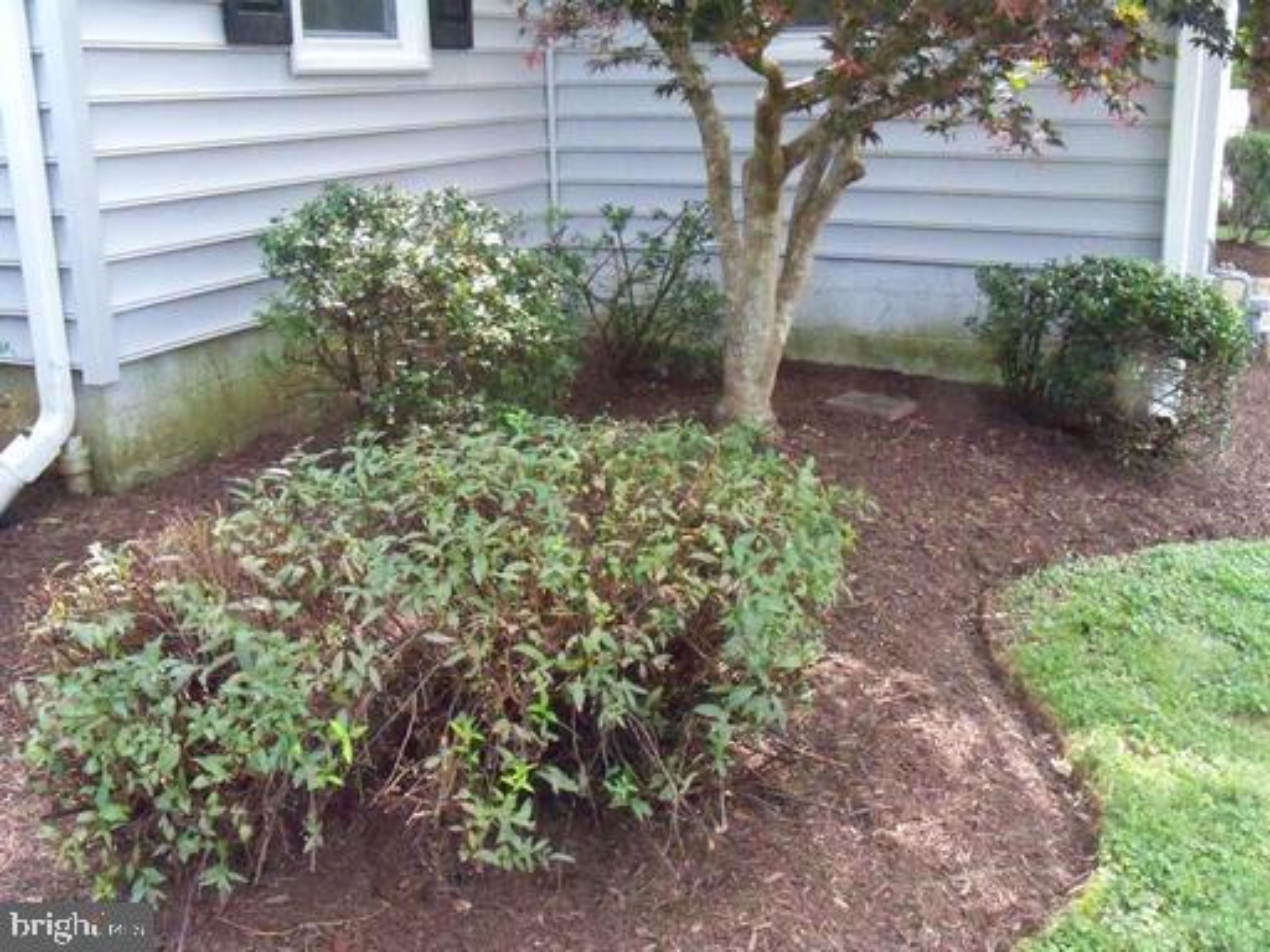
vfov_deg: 40.7
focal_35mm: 35
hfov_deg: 52.6
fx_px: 1284
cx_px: 635
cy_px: 476
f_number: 3.5
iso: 1600
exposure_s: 1/320
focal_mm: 6.2
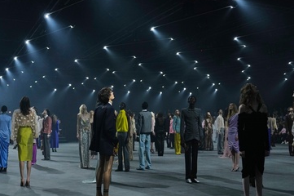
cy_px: 102
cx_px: 122
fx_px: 359
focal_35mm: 44
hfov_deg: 44.4
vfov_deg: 30.5
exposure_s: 1/640
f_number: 2.8
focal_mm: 31
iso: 1600
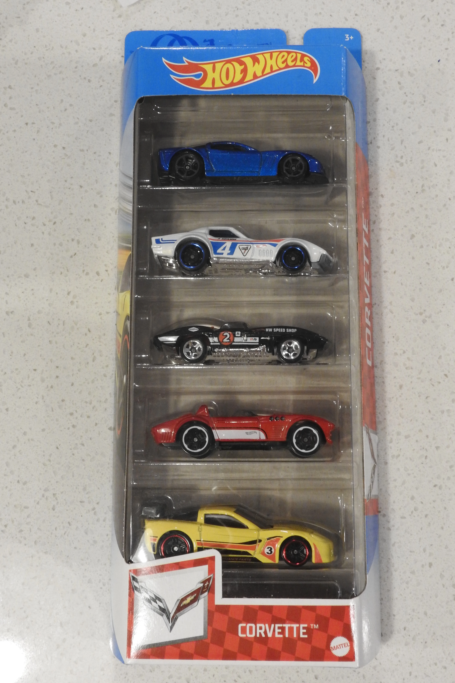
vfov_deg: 41.9
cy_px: 341
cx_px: 225
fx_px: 891
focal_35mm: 47
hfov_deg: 28.6
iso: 400
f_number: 6.3
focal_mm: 8.1
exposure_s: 1/8
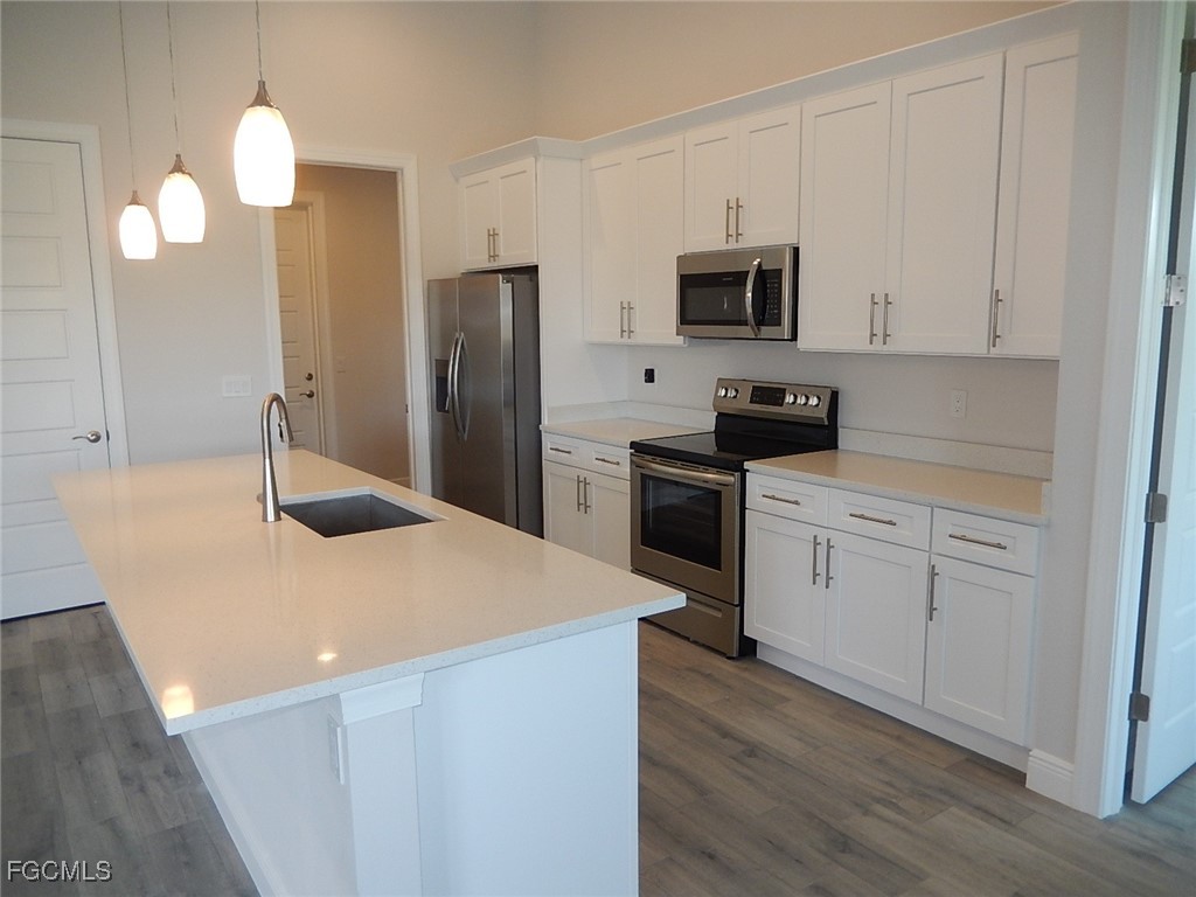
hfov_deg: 69.4
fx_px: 864
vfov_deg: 54.9
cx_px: 598
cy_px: 448
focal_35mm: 25
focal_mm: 4.5
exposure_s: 1/30
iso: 200
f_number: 3.4
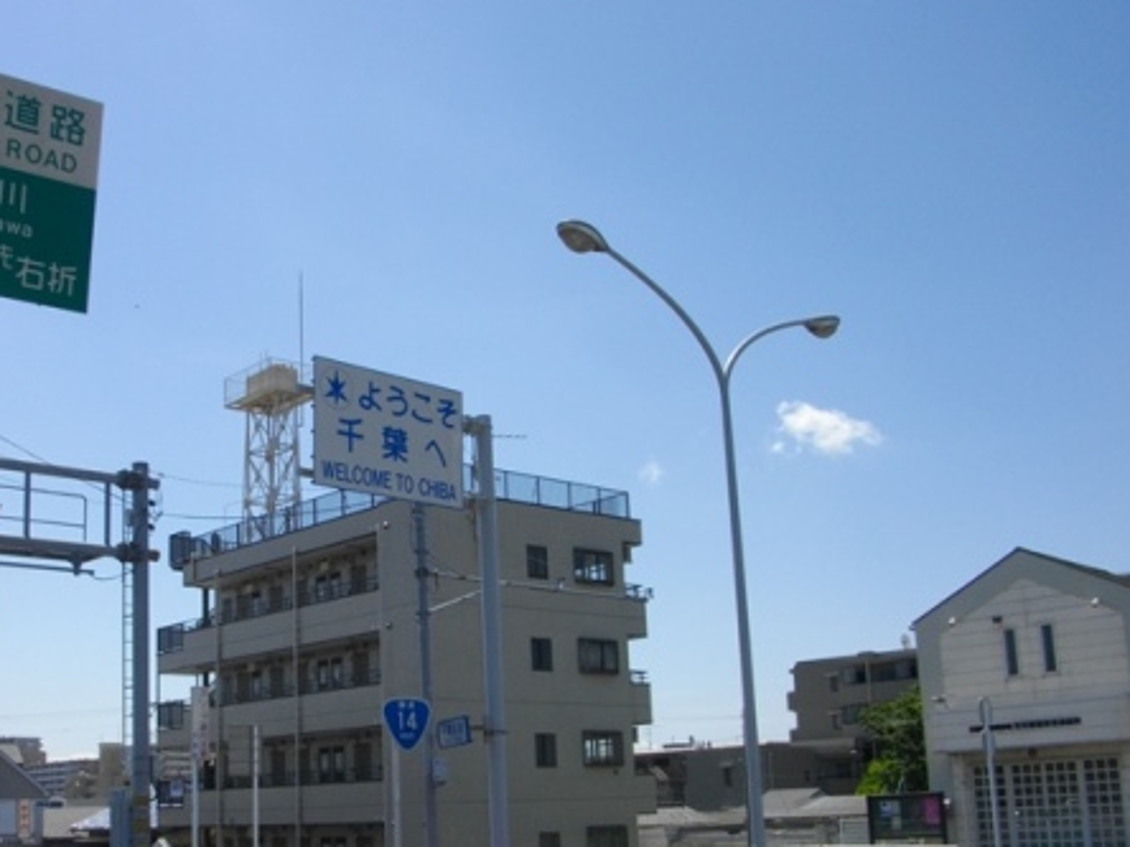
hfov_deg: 51.3
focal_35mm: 36
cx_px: 529
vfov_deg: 39.7
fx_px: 1175
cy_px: 439
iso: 100
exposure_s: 1/500
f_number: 5.5
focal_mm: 5.7
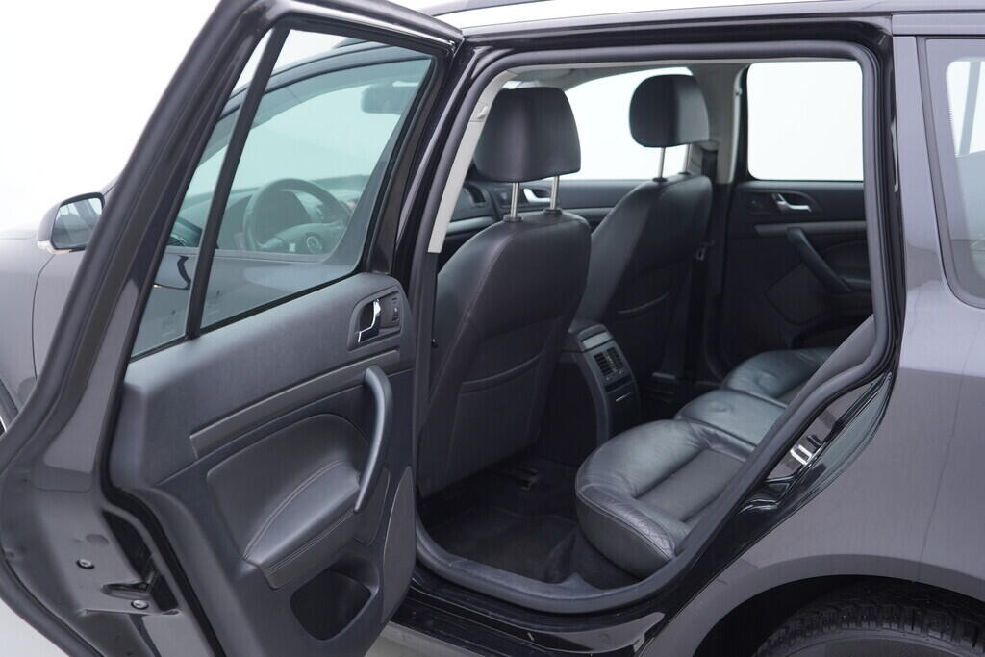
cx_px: 492
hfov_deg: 53.1
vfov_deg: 36.9
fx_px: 985
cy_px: 328
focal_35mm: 36
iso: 125
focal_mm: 24
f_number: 2.8
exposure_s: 1/40
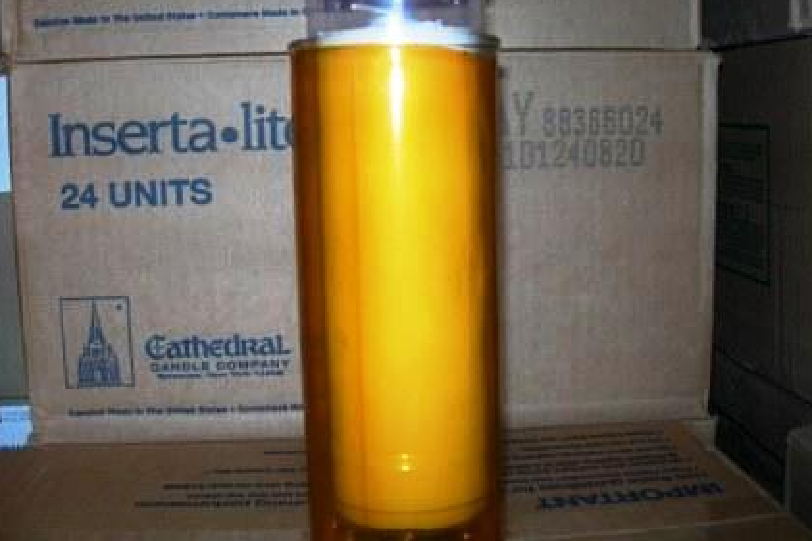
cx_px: 387
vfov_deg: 31.8
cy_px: 219
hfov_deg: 46.4
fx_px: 947
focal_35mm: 42
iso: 50
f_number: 2.8
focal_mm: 7.8
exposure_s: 1/60.1
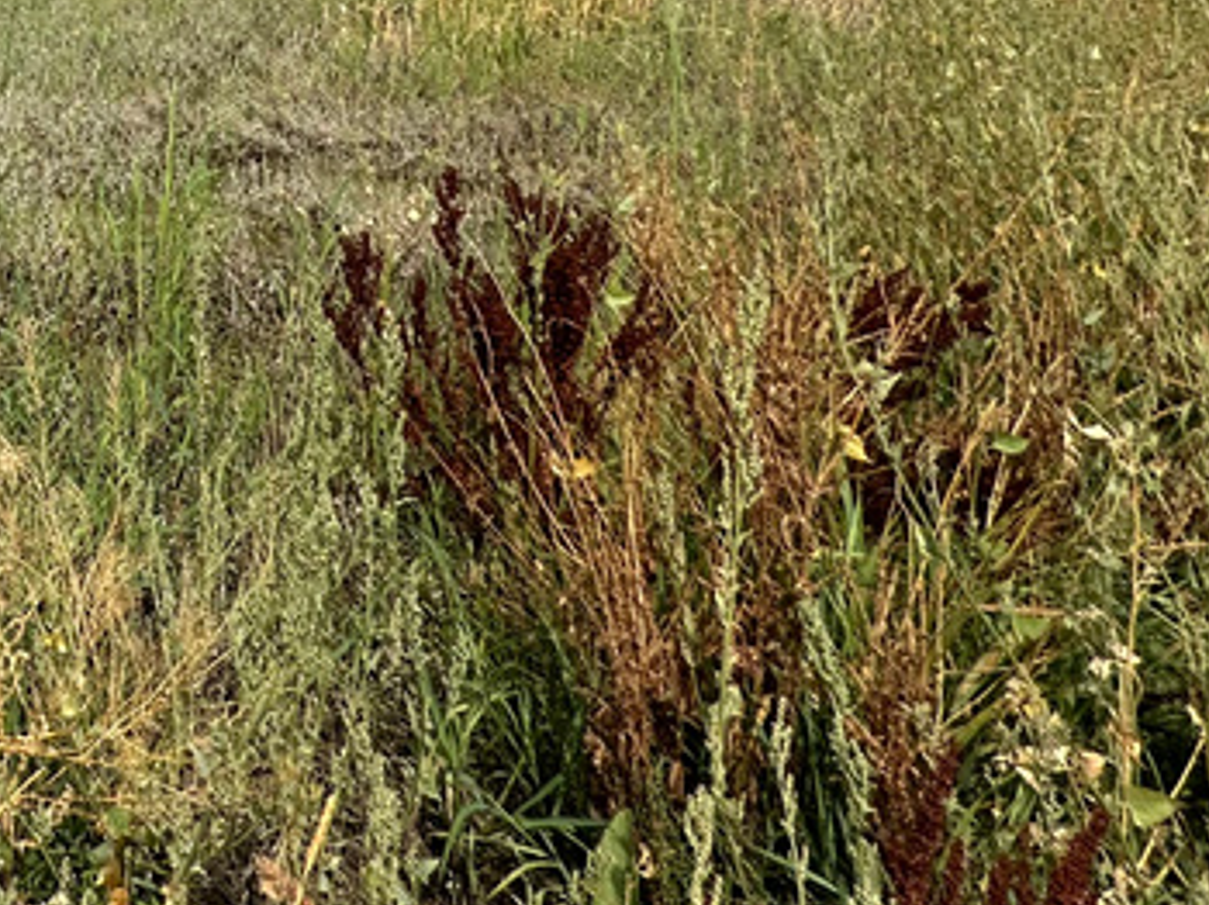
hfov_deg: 33.3
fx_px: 1431
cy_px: -366
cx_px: -370
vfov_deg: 27.3
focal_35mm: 41
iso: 50
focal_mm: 2.22
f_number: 2.2
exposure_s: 1/3861
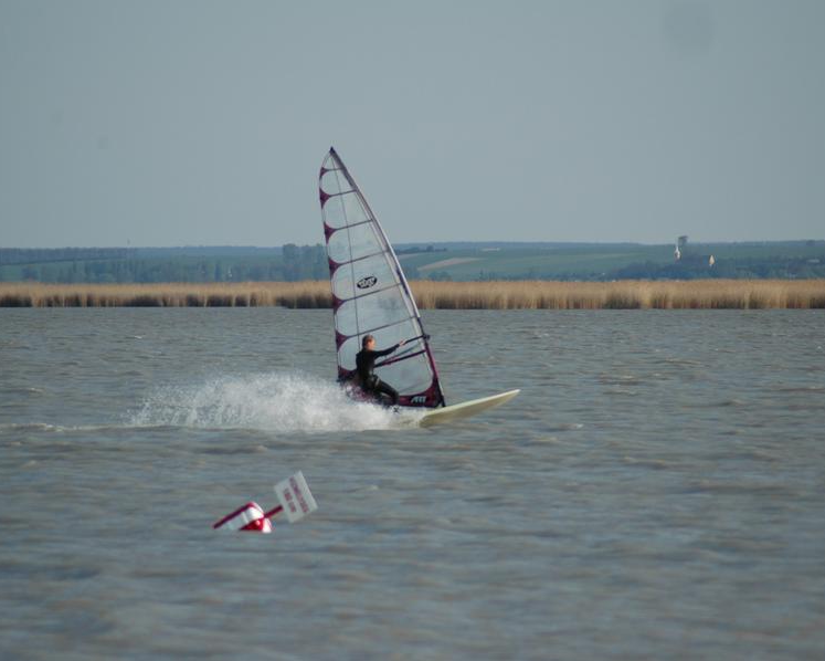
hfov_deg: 3.8
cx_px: 404
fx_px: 12456
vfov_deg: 3.0
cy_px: 330
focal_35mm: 510
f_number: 5.6
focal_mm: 300
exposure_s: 1/1000
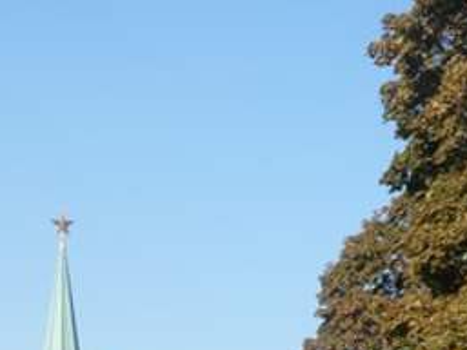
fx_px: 2214
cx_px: 7
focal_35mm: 164
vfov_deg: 9.0
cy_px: 420
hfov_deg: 11.9
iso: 80
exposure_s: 1/250
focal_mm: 10.6
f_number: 4.7
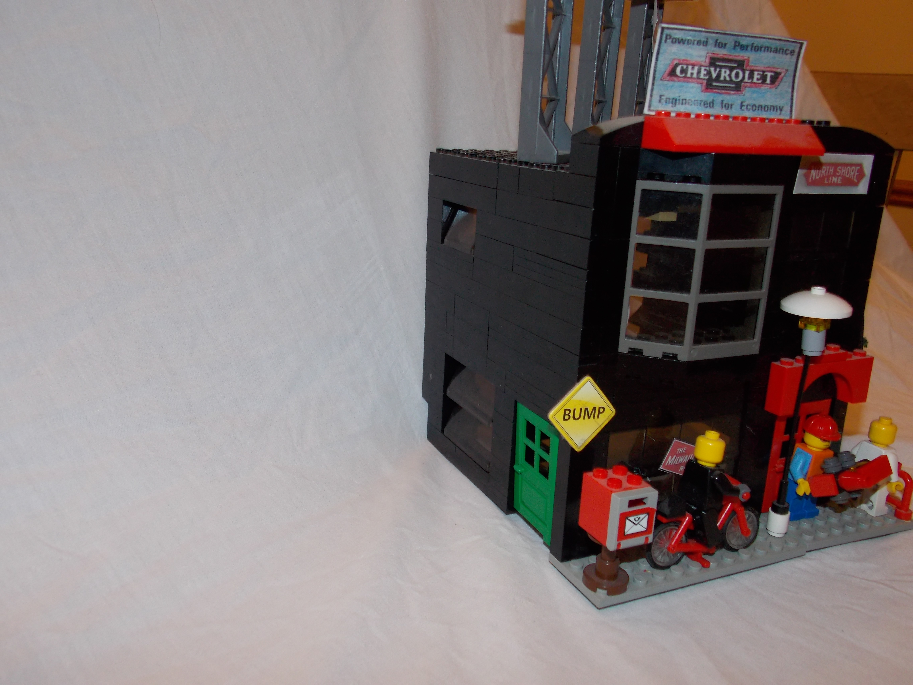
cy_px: 342
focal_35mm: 30
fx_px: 791
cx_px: 456
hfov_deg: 60.0
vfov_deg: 46.8
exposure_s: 1/30
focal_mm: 5.3
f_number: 3.3
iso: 200
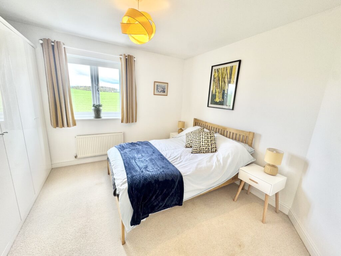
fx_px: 138
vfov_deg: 85.7
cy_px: 128
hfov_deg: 102.1
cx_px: 170
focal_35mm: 14
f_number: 2.2
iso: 100
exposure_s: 1/100
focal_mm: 2.22
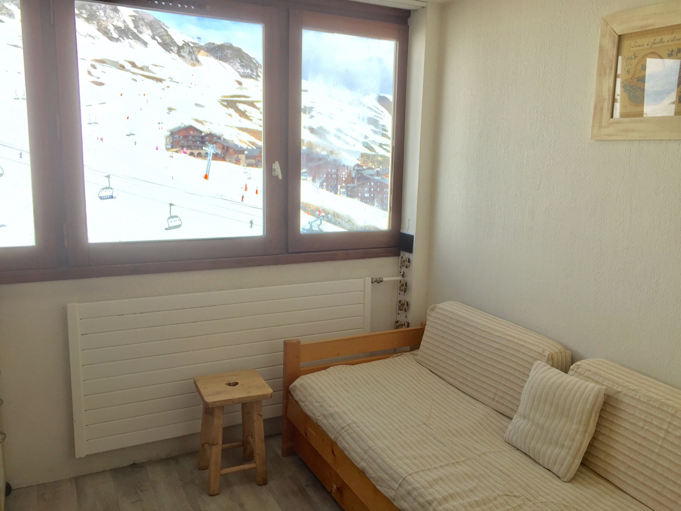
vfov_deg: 48.2
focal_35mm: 29
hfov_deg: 61.7
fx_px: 571
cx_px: 340
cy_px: 256
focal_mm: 4.15
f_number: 2.2
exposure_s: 1/732
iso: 32
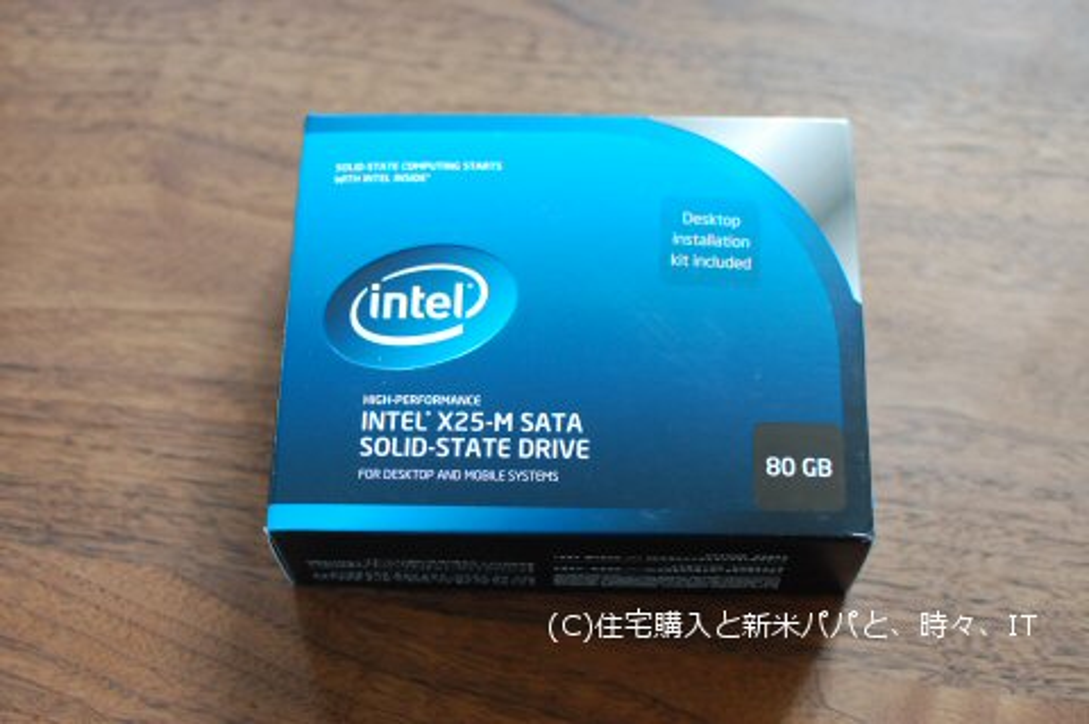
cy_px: 362
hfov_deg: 37.9
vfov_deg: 25.7
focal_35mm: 52
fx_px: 1586
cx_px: 544
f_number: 3.2
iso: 400
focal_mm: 35
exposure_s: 1/30
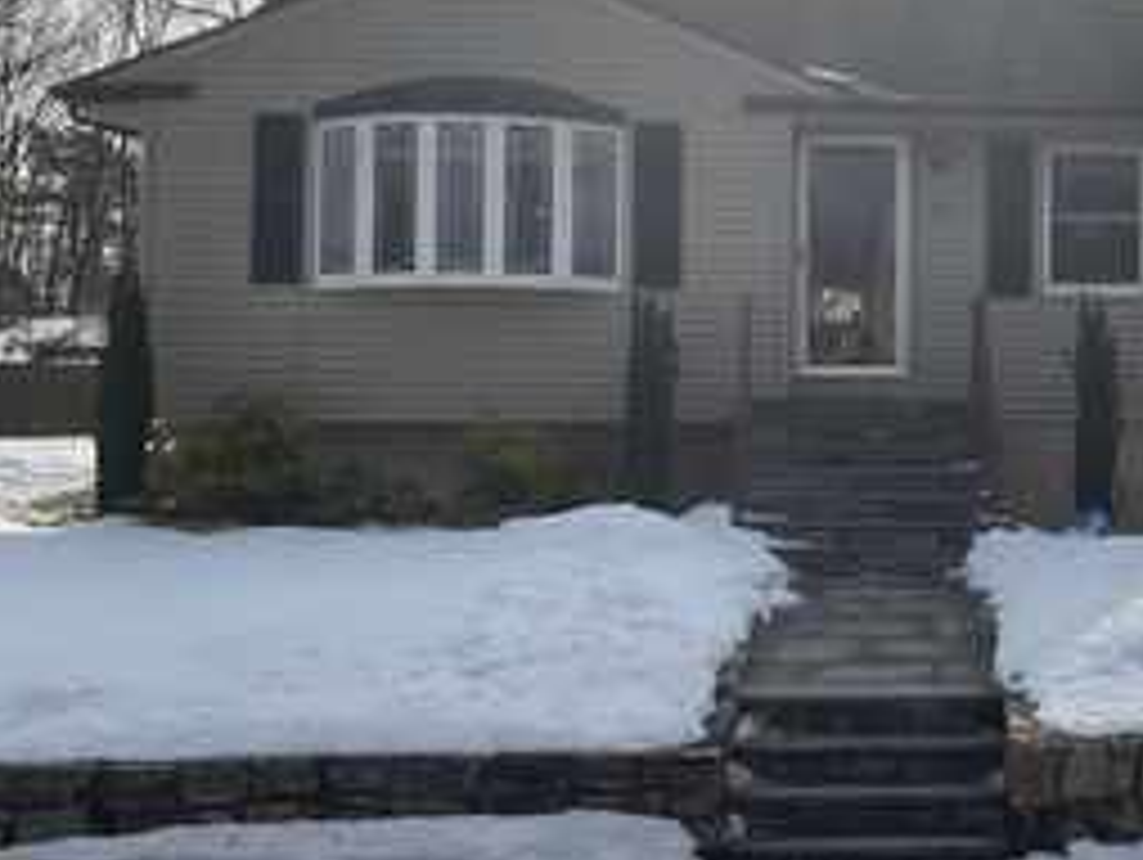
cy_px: 362
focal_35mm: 57
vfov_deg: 25.7
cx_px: 1012
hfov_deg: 32.2
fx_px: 1884
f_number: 1.8
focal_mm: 3
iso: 20
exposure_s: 1/6536
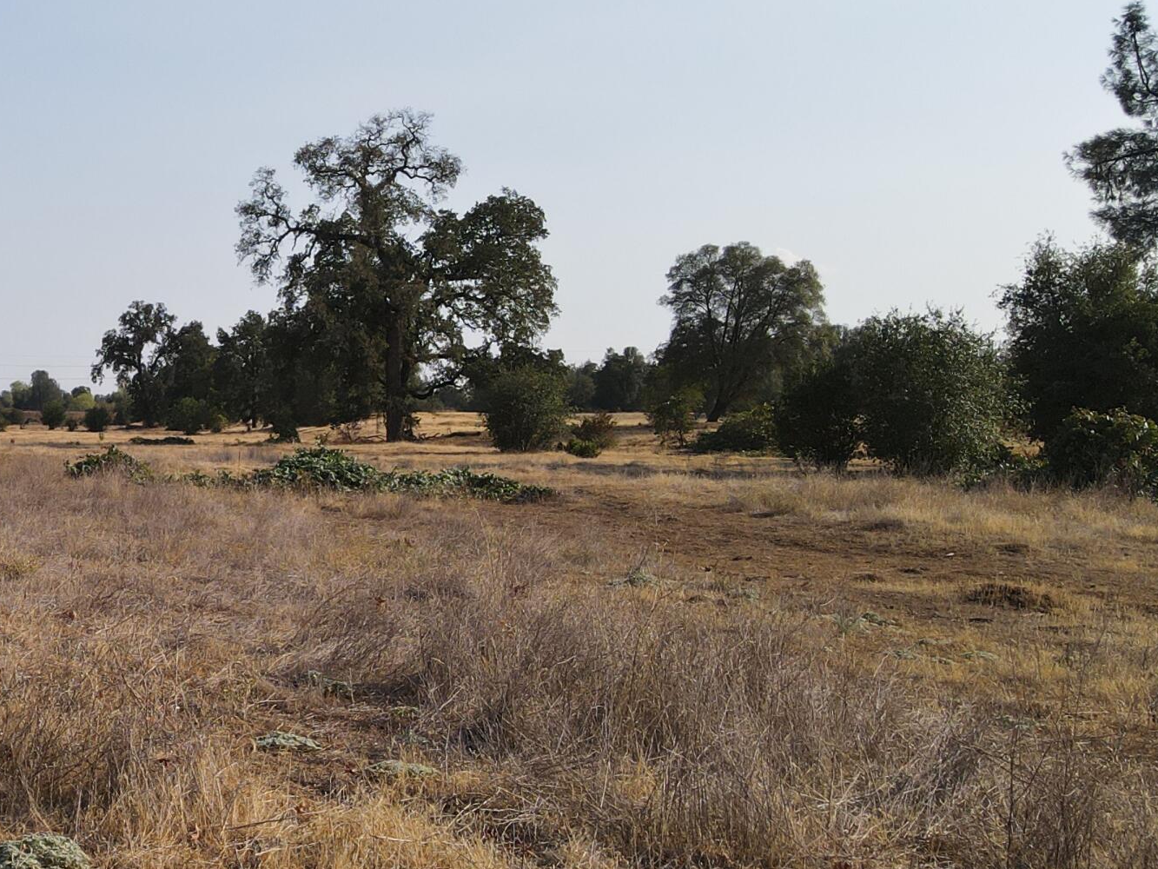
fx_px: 1807
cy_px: 461
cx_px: 54
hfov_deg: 33.1
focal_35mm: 54
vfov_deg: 27.0
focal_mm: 4.5
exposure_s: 1/725
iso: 100
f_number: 2.8
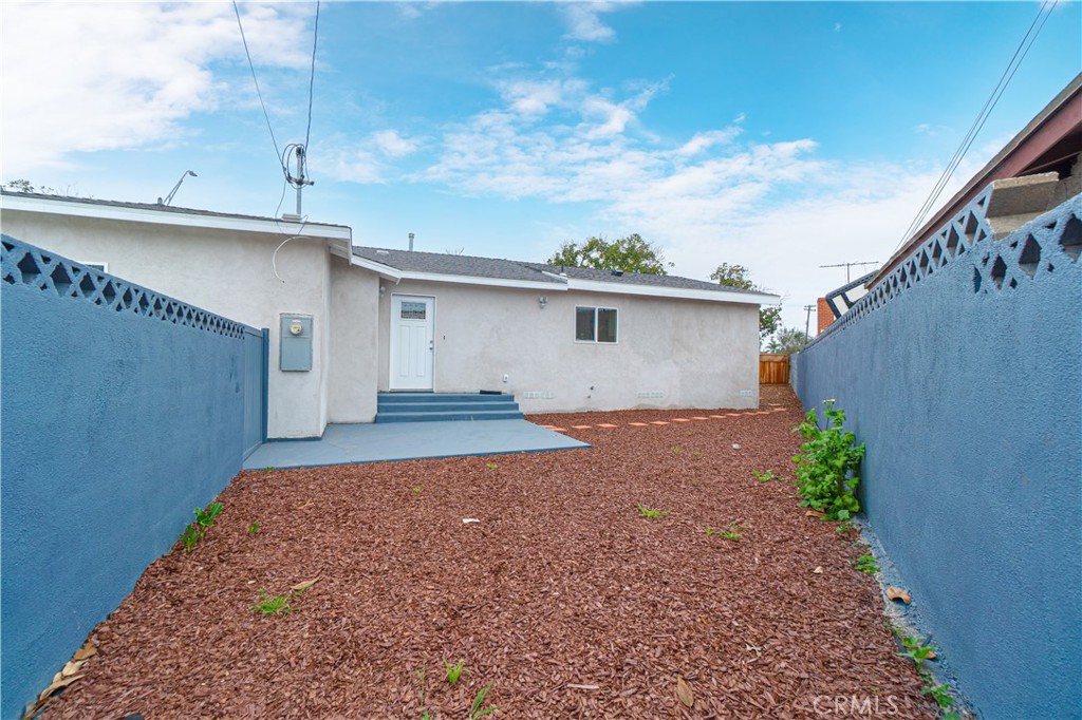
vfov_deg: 77.3
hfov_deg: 100.4
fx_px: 451
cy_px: 360
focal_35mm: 15
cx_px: 541
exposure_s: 1/125
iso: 100
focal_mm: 10
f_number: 7.1
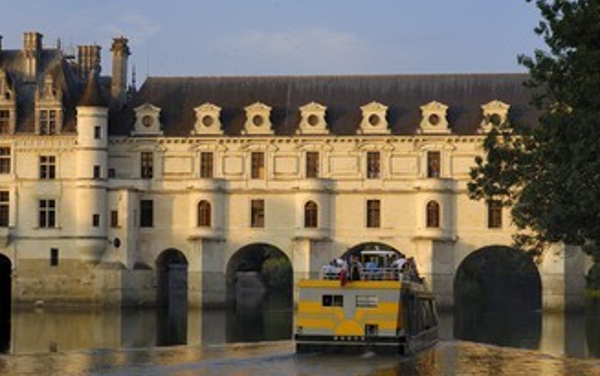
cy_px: 211
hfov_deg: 20.3
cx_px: 229
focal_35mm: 102
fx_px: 1669
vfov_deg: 12.9
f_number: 4.5
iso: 100
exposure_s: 1/160
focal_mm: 52
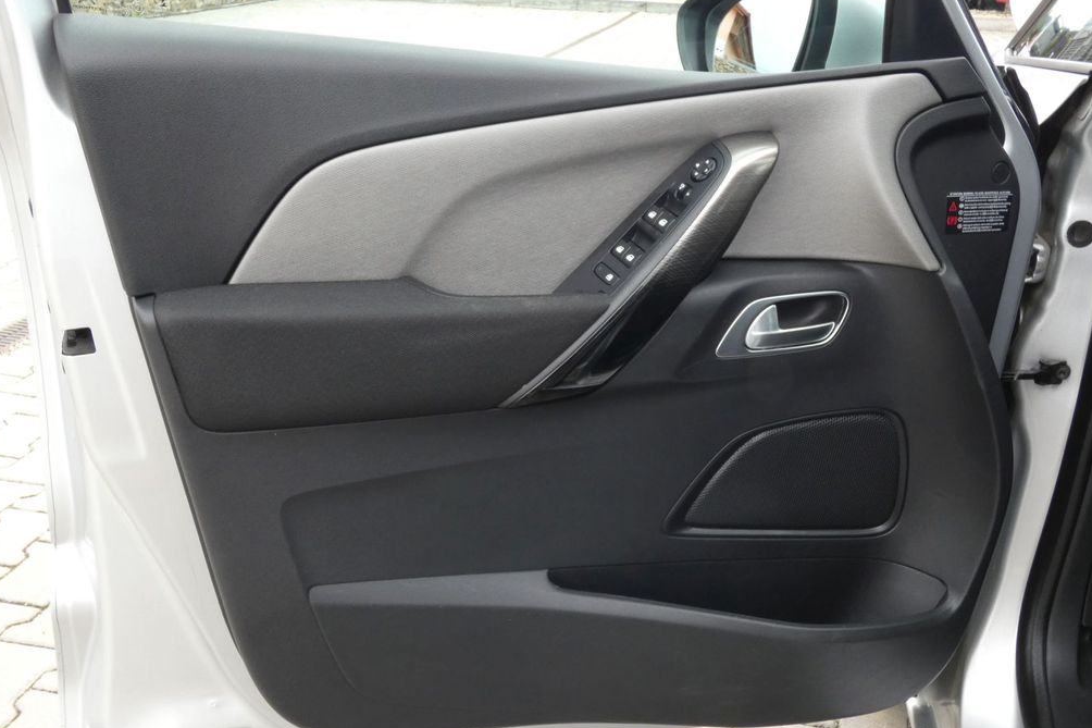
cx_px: 546
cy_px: 340
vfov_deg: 37.8
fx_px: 1061
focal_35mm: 35
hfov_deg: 54.4
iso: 200
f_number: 5.6
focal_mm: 6
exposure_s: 1/80
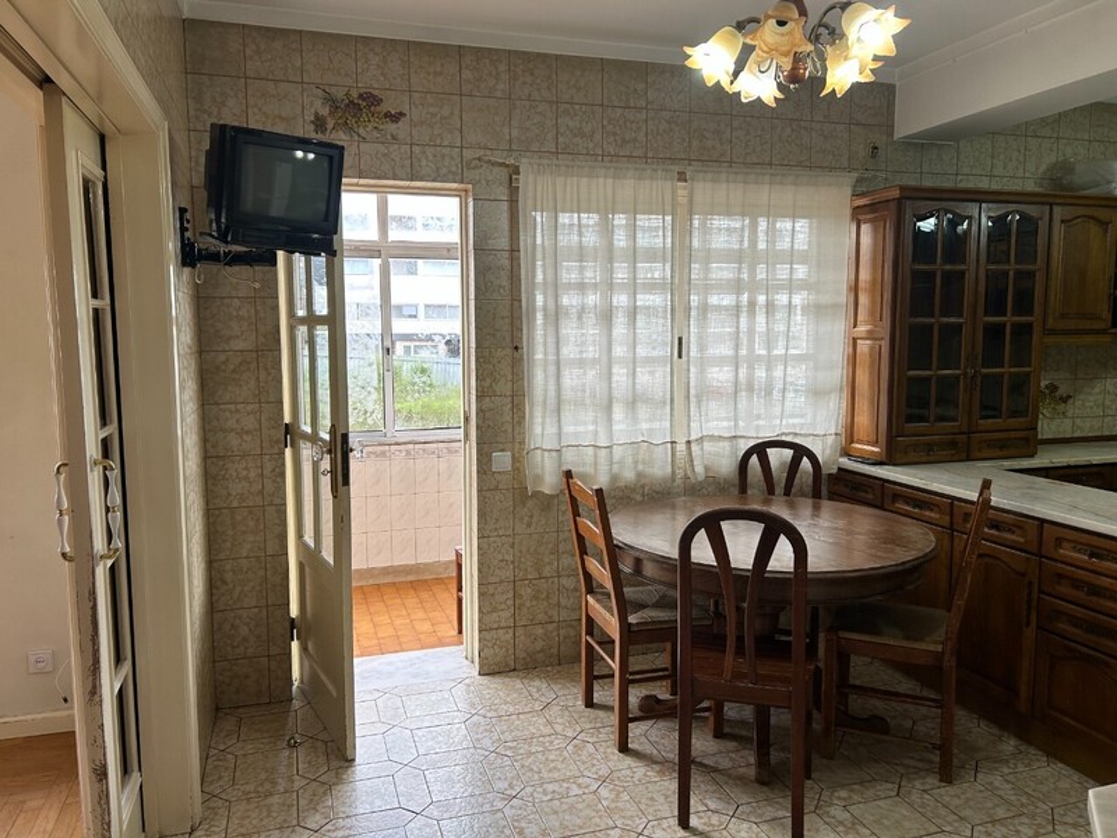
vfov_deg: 53.1
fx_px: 839
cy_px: 419
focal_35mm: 26
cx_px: 558
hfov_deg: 67.3
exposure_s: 1/100
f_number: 1.5
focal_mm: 5.7
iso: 80
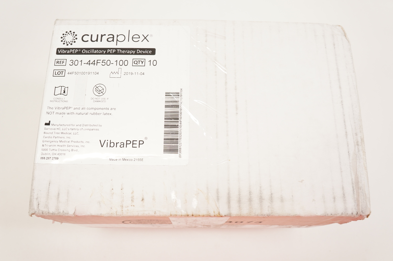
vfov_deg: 43.5
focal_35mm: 30
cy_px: 130
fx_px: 327
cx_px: 196
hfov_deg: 62.0
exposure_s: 1/60
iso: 400
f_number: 6.3
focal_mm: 20
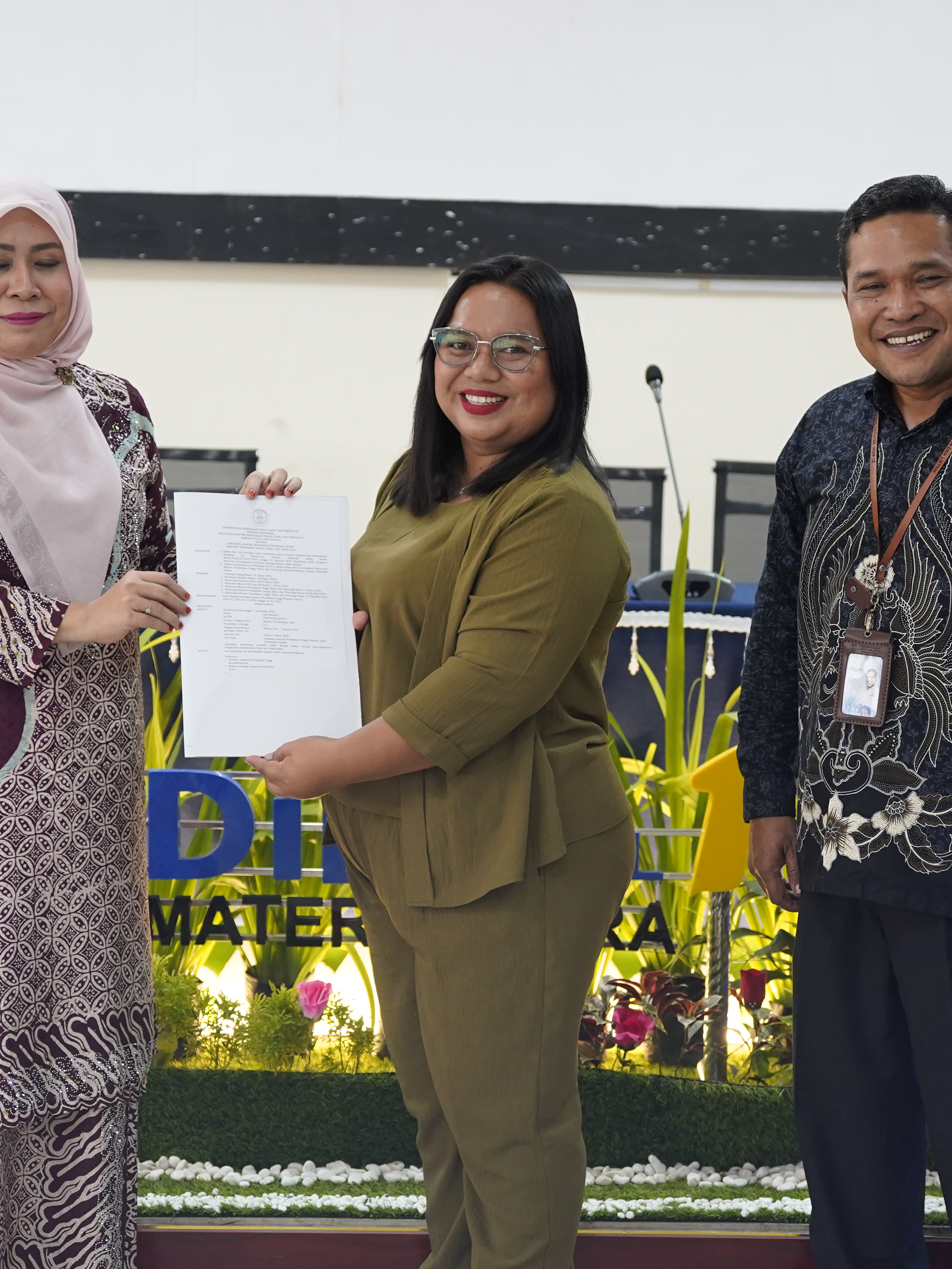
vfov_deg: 21.1
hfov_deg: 15.9
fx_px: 3414
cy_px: 591
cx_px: 523
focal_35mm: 93
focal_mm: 50.6
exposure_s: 1/125
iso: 1600
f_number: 2.8
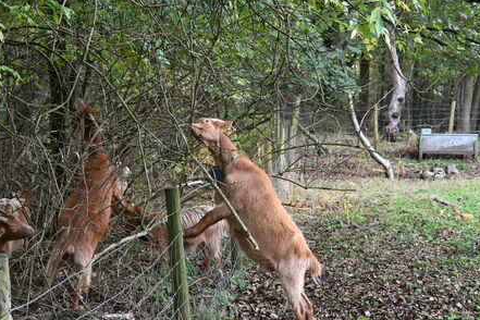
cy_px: 160
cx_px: 239
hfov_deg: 26.7
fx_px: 1013
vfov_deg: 17.9
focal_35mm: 76
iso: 2500
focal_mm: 50
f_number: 6.3
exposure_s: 1/125
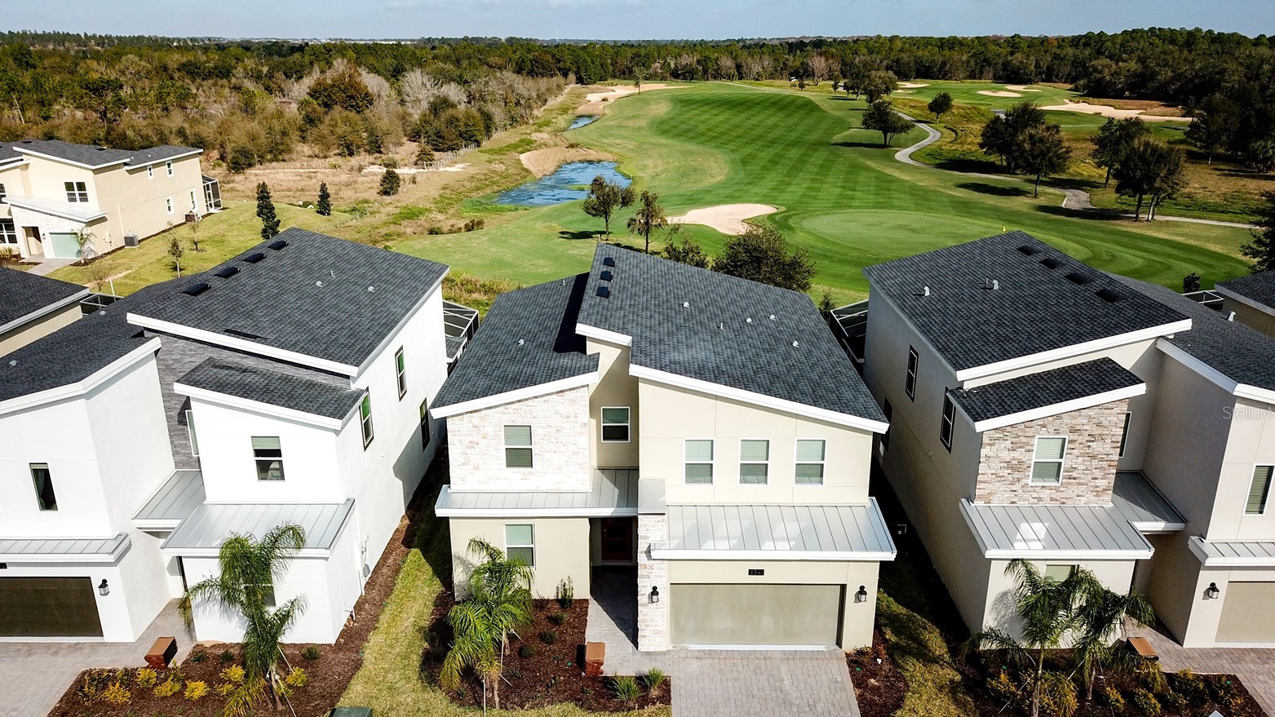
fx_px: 980
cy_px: 412
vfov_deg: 40.1
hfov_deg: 66.1
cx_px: 647
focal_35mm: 29
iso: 100
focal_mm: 4.73
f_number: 2.2
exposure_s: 1/1715
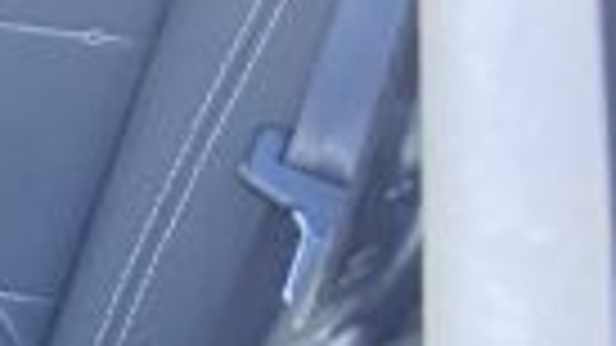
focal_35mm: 166
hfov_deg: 10.6
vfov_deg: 7.3
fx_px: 2711
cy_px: 81
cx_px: -989
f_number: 1.8
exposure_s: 1/60
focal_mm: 4.25
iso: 250
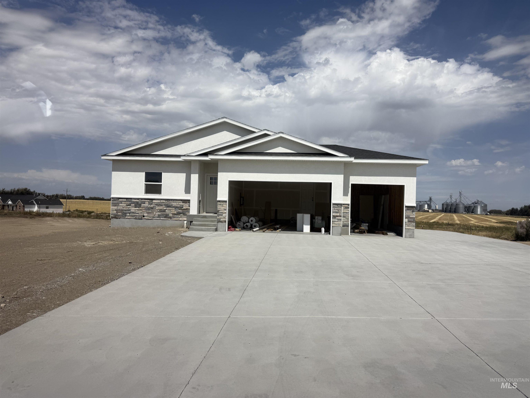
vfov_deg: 56.8
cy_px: 199
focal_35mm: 24
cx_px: 265
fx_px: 367
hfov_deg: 71.6
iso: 50
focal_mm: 6.76
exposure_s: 1/124
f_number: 1.78
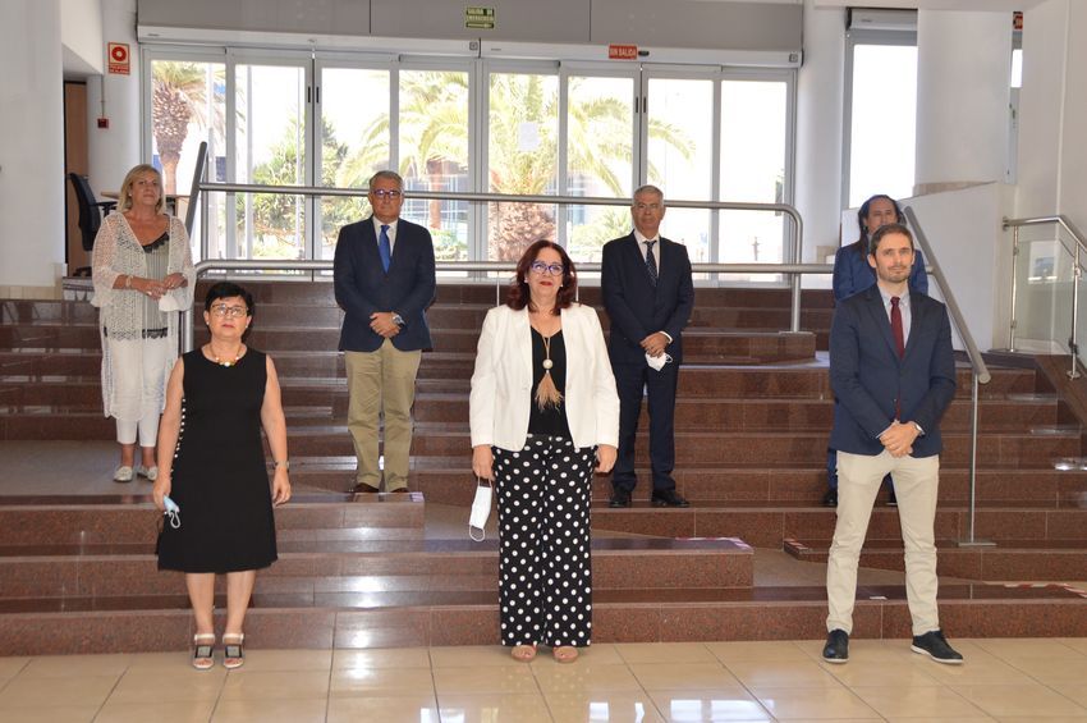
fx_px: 1448
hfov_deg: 41.1
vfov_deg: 28.0
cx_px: 544
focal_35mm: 48
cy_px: 362
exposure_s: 1/80
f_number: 4.2
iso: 400
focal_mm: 32
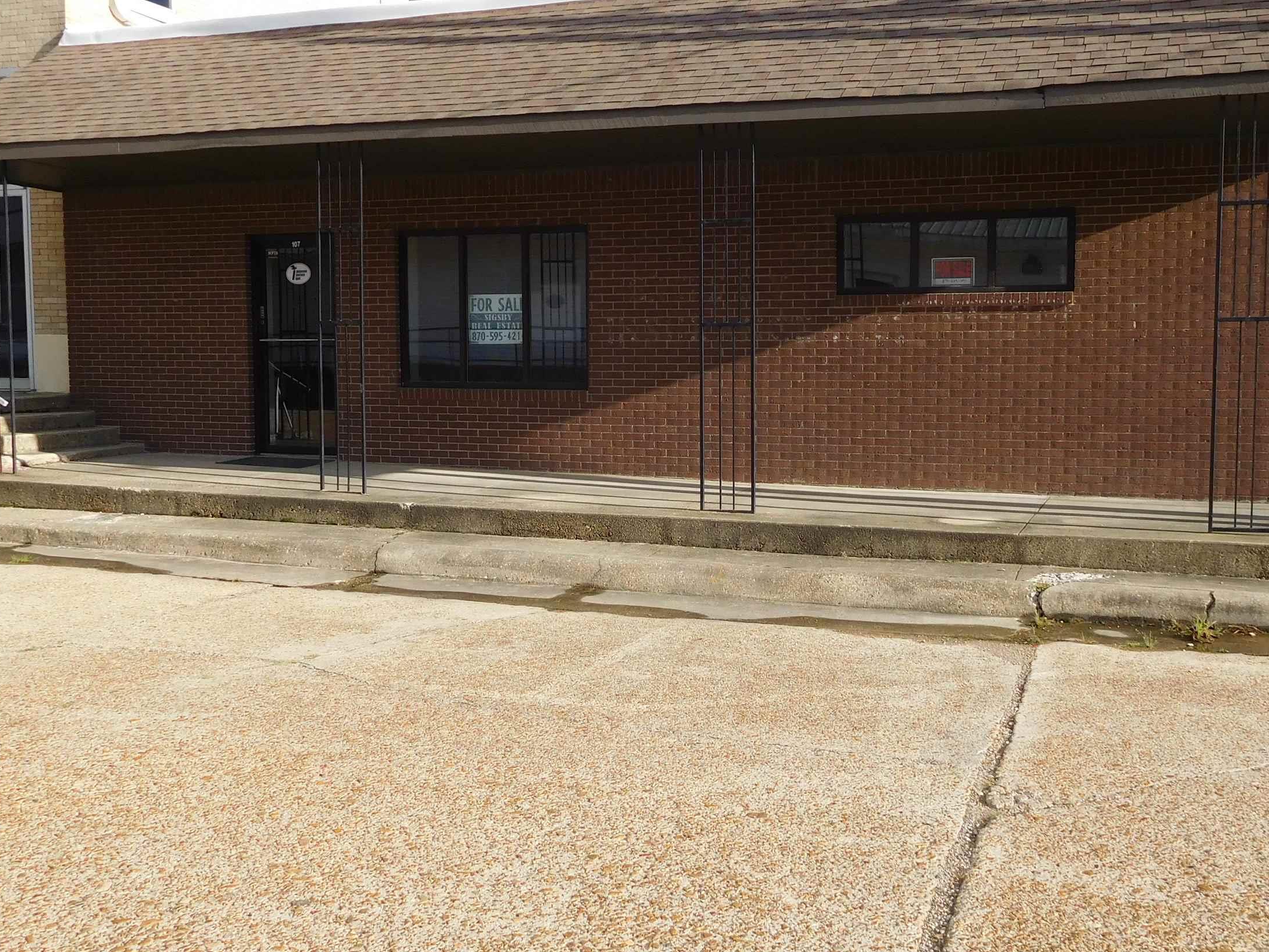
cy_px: 453
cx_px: 686
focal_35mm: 35
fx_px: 1283
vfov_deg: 40.7
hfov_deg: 52.6
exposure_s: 1/800
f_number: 3.4
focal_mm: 4.5
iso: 125
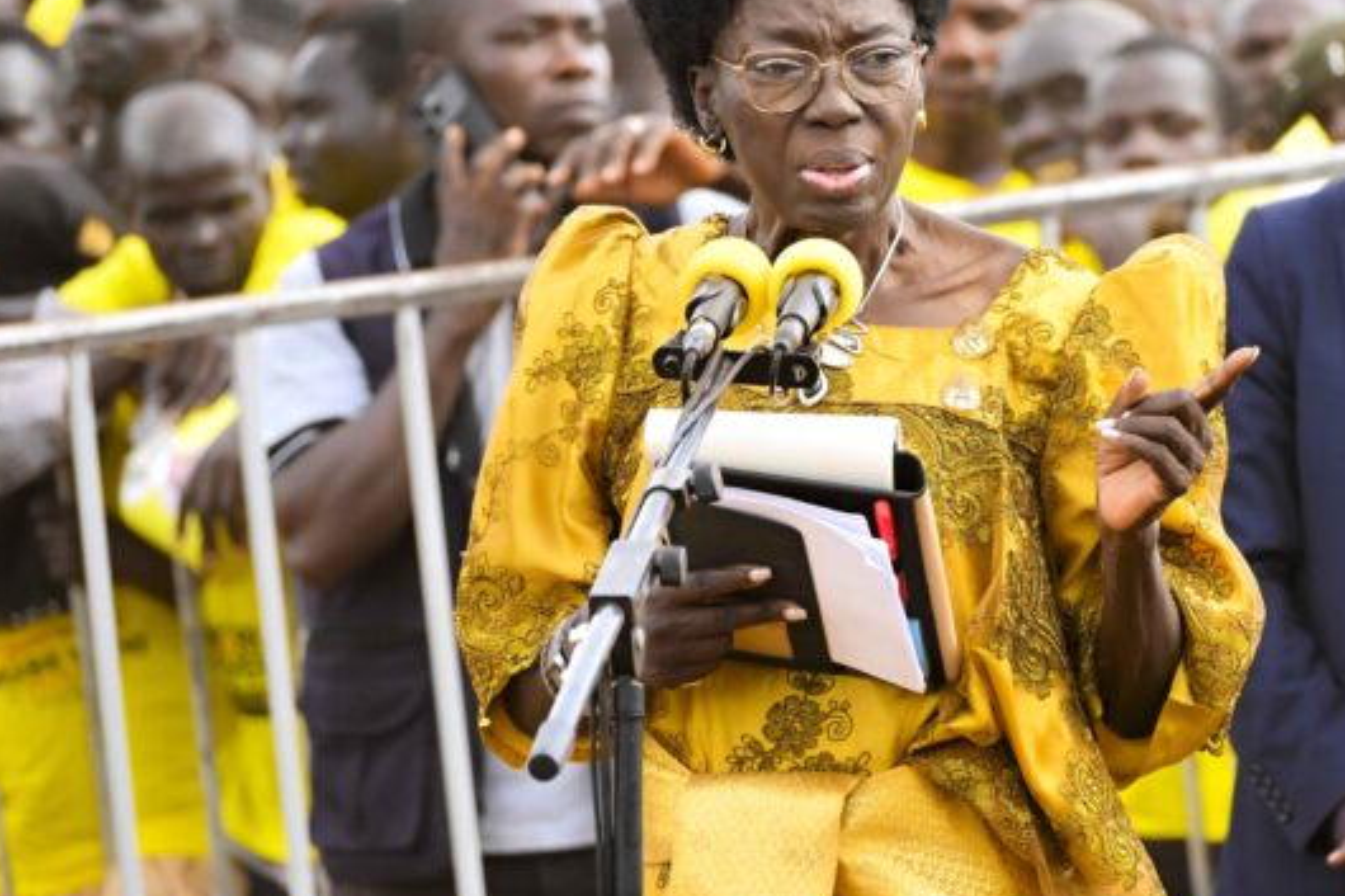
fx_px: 21661
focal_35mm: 580
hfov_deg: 3.6
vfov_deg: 2.4
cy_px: 366
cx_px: 959
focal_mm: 400
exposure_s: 1/500
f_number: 8
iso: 1600
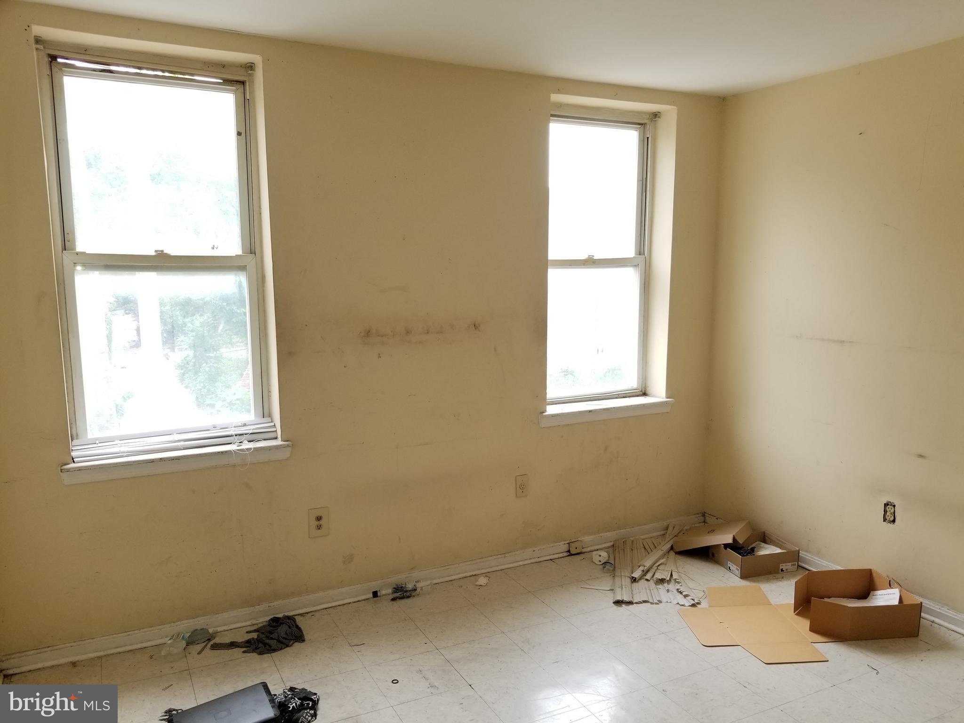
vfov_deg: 53.1
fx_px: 724
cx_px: 482
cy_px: 362
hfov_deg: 67.3
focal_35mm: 26
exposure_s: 1/177
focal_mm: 4.25
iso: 50
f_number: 1.7
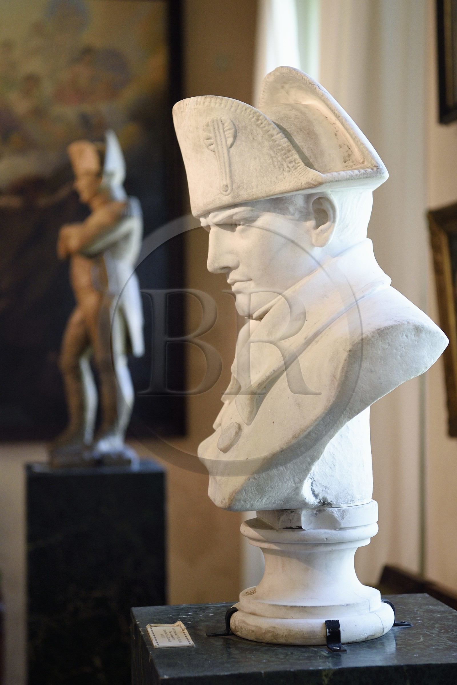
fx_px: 1238
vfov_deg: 31.0
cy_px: 342
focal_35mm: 65
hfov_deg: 20.9
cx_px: 228
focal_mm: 65
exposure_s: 1/200
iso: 1600
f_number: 4
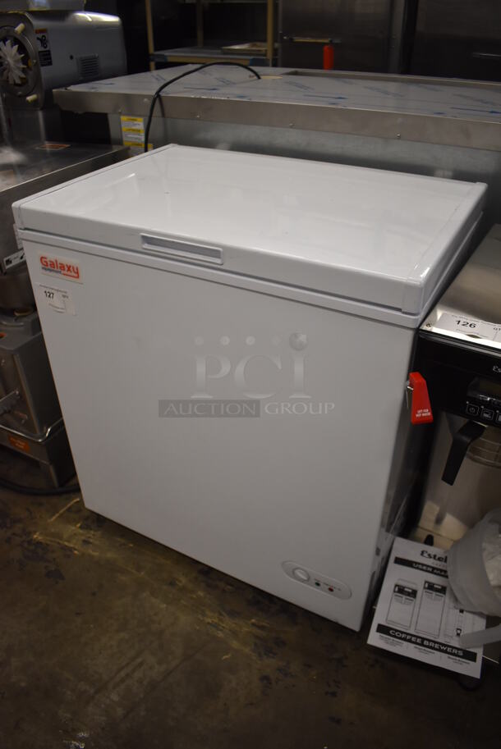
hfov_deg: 48.0
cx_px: 250
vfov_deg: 67.3
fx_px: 563
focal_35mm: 27
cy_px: 374
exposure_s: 1/125
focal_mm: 18
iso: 800
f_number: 3.5
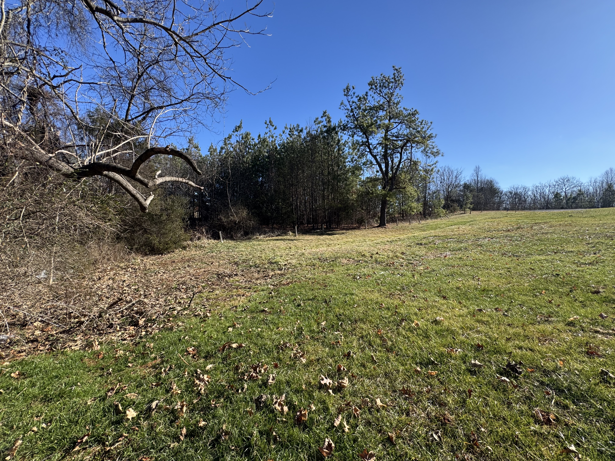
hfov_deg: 102.1
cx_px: 308
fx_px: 249
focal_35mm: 14
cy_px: 230
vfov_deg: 85.7
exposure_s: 1/796
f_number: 2.2
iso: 50
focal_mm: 2.22
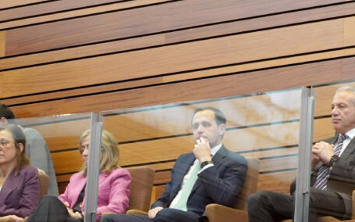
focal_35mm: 299
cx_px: 381
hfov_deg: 7.0
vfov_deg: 4.4
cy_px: 100
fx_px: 2894
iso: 6400
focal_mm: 104
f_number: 4
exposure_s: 1/320
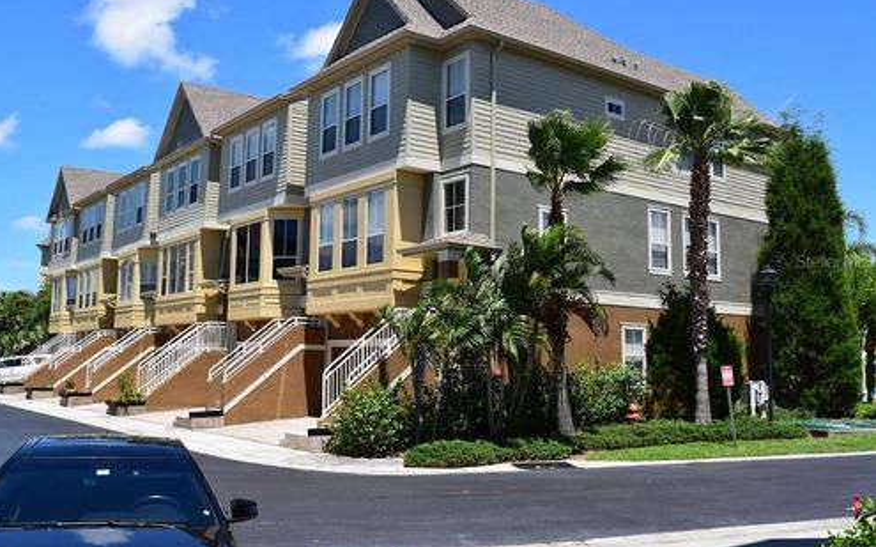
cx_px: 435
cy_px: 261
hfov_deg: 54.7
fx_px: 848
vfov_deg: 35.8
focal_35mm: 36
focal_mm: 23
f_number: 11
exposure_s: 1/500
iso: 320
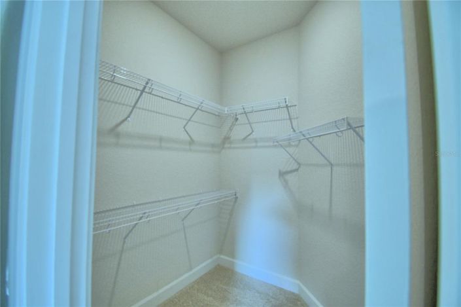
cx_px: 230
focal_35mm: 15
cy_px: 154
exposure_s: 1/50
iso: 400
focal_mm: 10
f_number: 4.5
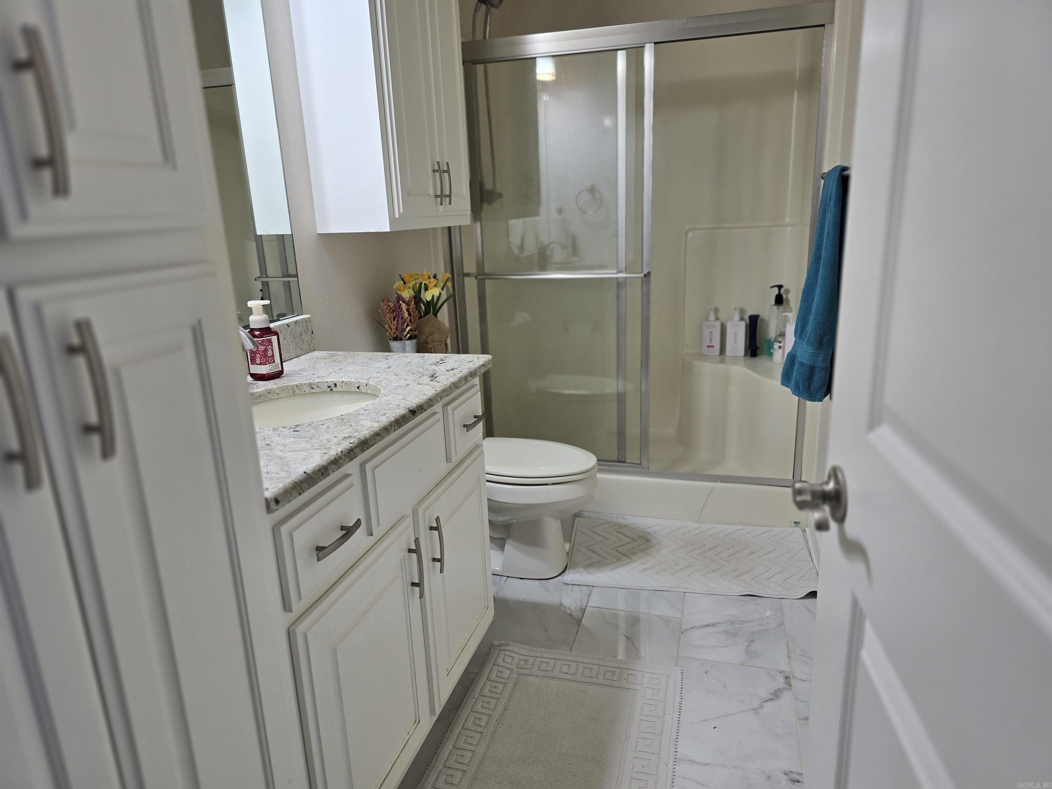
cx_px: 526
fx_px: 699
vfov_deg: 58.9
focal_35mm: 23
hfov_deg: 73.9
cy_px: 394
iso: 50
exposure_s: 1/120
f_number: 1.7
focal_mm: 6.3
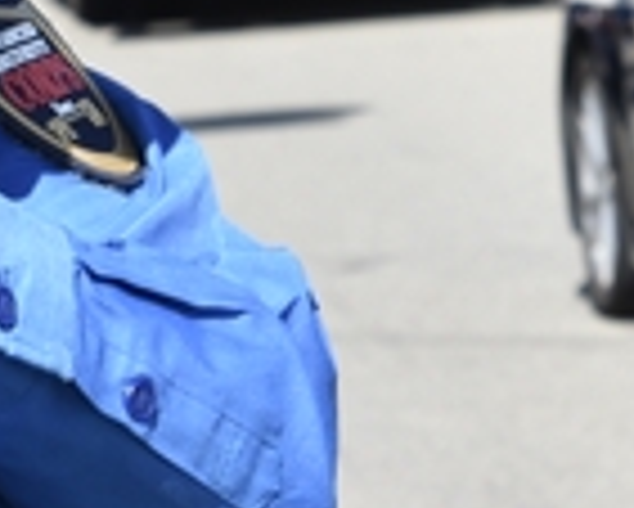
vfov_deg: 4.0
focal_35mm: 383
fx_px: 7192
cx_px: 220
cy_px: -205
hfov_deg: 5.0
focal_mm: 48
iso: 100
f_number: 8
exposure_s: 1/200
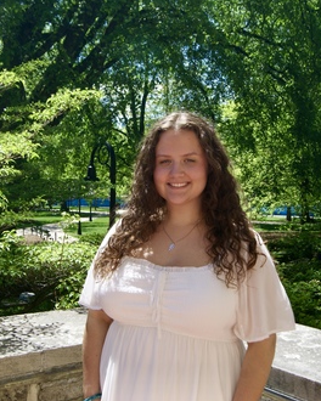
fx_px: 558
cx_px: 175
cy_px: 199
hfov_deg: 32.1
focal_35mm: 47
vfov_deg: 39.5
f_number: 10
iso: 100
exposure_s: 1/125
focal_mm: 22
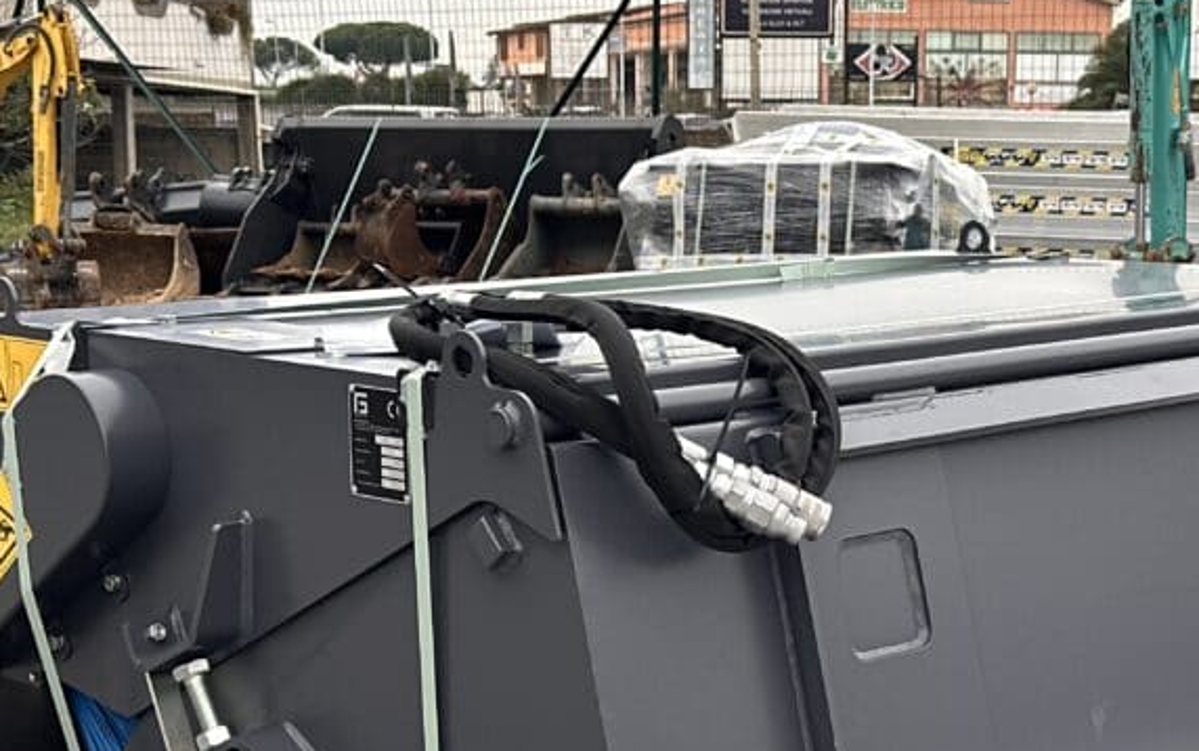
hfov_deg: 25.8
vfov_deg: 16.2
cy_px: 645
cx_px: 704
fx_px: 2615
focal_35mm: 80
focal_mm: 6.86
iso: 50
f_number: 1.78
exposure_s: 1/181
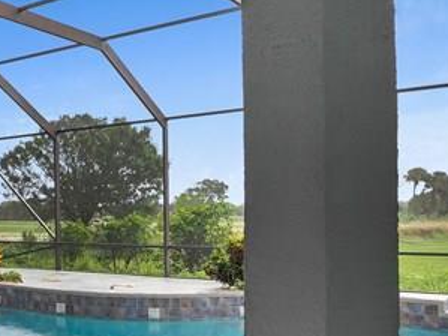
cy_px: 214
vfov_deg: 30.1
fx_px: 621
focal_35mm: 48
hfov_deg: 33.8
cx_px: -58
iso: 200
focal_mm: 7
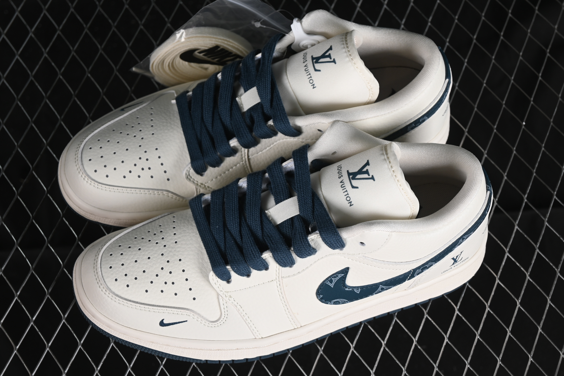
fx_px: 1175
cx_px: 282
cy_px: 188
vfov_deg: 18.2
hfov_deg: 27.0
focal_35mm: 75
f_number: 7.1
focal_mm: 50
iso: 160
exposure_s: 1/80
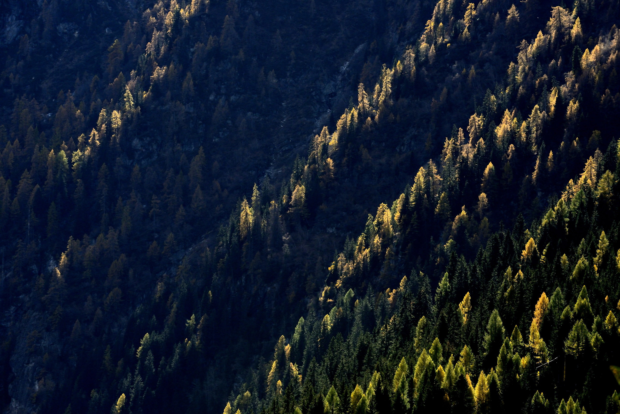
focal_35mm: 200
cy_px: 207
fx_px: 3446
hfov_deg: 10.3
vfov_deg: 6.9
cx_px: 310
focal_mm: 200
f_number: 9
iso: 2000
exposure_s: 1/1600
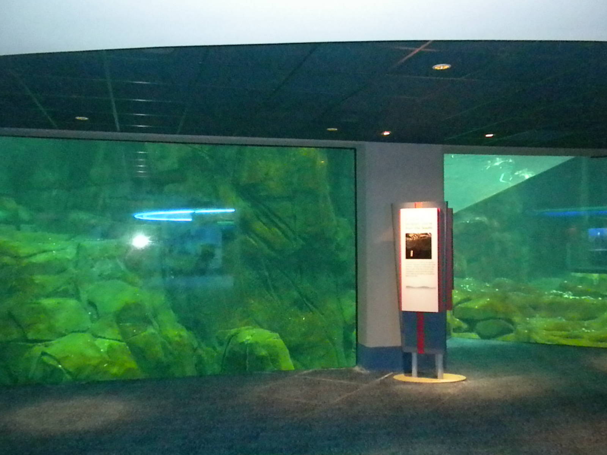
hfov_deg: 50.1
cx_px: 304
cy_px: 228
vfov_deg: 38.7
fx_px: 649
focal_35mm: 37
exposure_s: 1/30
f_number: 3.5
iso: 3200
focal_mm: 6.6
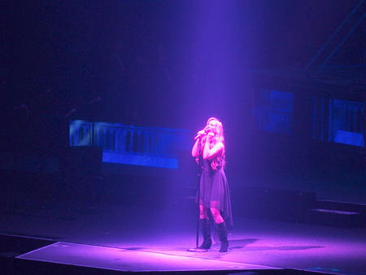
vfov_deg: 5.0
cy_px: 138
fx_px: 3174
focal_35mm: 300
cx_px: 183
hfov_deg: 6.6
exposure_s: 1/250
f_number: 2.8
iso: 250
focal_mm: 64.3
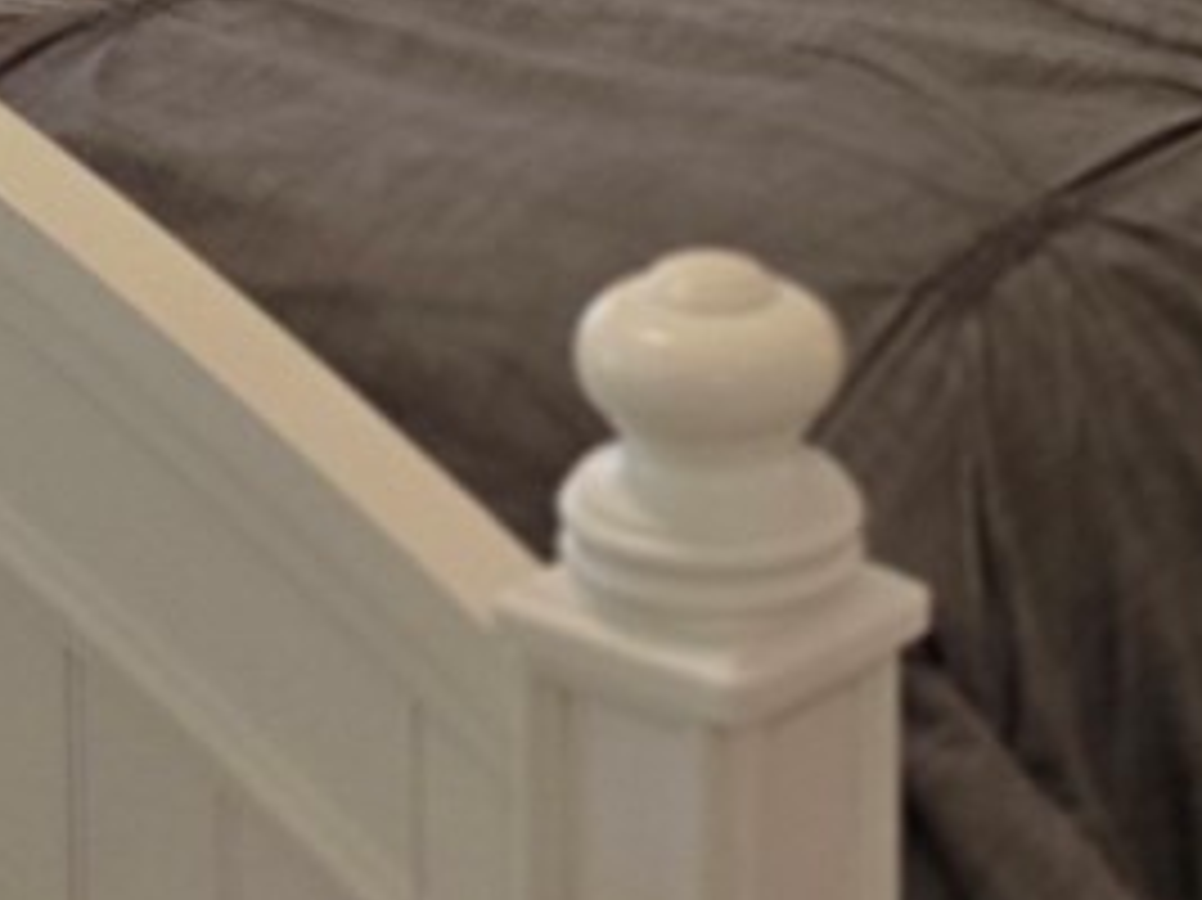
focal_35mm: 138
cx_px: 387
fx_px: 4790
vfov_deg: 10.0
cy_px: -842
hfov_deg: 14.3
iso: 125
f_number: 1.7
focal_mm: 6.3
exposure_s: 1/120
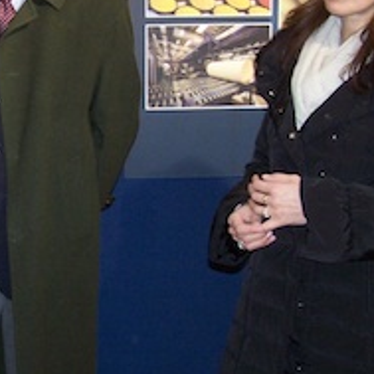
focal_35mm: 89
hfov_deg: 19.1
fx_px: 1088
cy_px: 181
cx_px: 24
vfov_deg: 19.5
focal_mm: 6.3
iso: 140
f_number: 2.8
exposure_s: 1/60
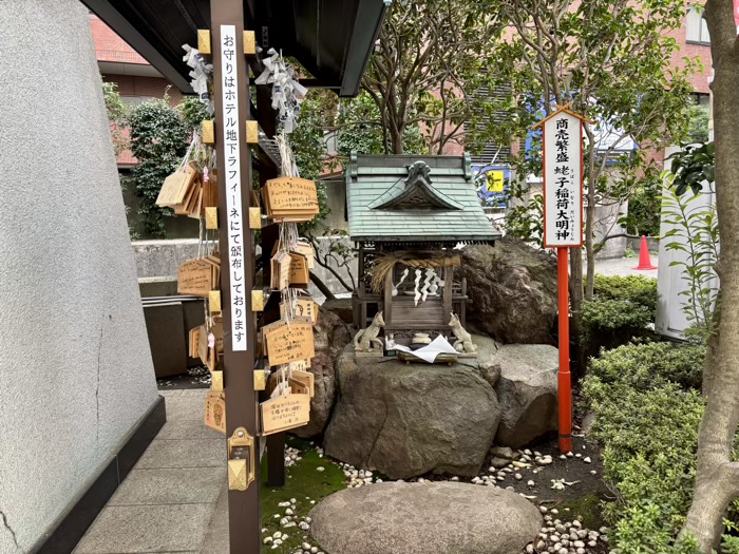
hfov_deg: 67.3
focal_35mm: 26
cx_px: 370
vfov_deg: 53.1
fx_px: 555
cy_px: 277
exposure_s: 1/121
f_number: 1.6
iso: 100
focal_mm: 5.96
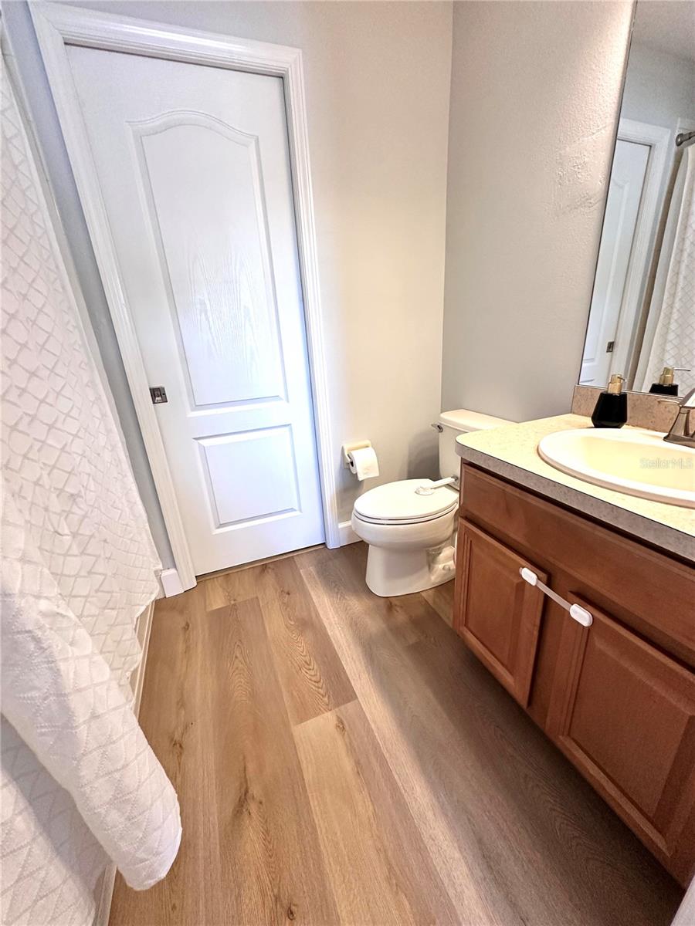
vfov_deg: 102.1
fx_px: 375
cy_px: 463
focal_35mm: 14
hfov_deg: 85.7
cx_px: 348
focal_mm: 2.22
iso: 320
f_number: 2.2
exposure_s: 1/120
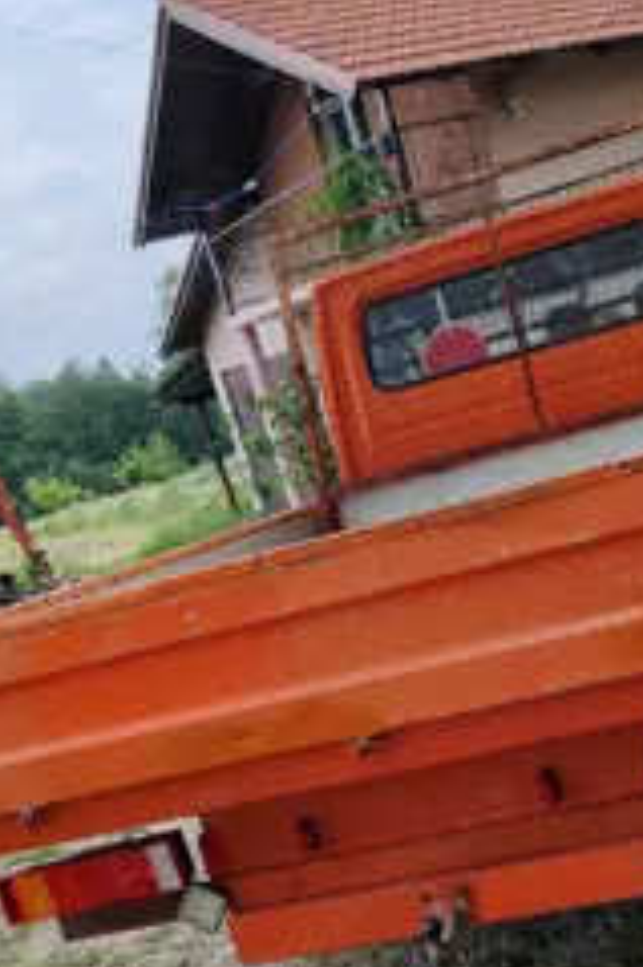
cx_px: 526
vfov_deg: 41.4
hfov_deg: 27.9
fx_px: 1261
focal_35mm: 47
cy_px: 639
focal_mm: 6.12
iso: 50
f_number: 1.9
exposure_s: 1/580
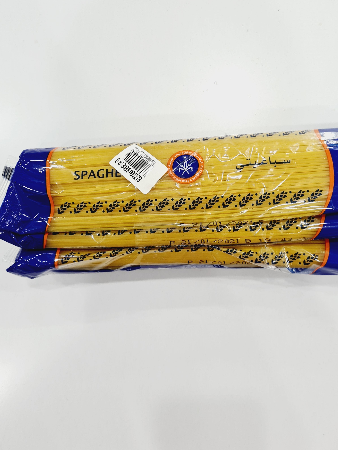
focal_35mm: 33
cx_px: 196
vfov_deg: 55.1
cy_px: 189
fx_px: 430
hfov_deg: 42.8
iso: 80
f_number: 1.8
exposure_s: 1/50
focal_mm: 5.4
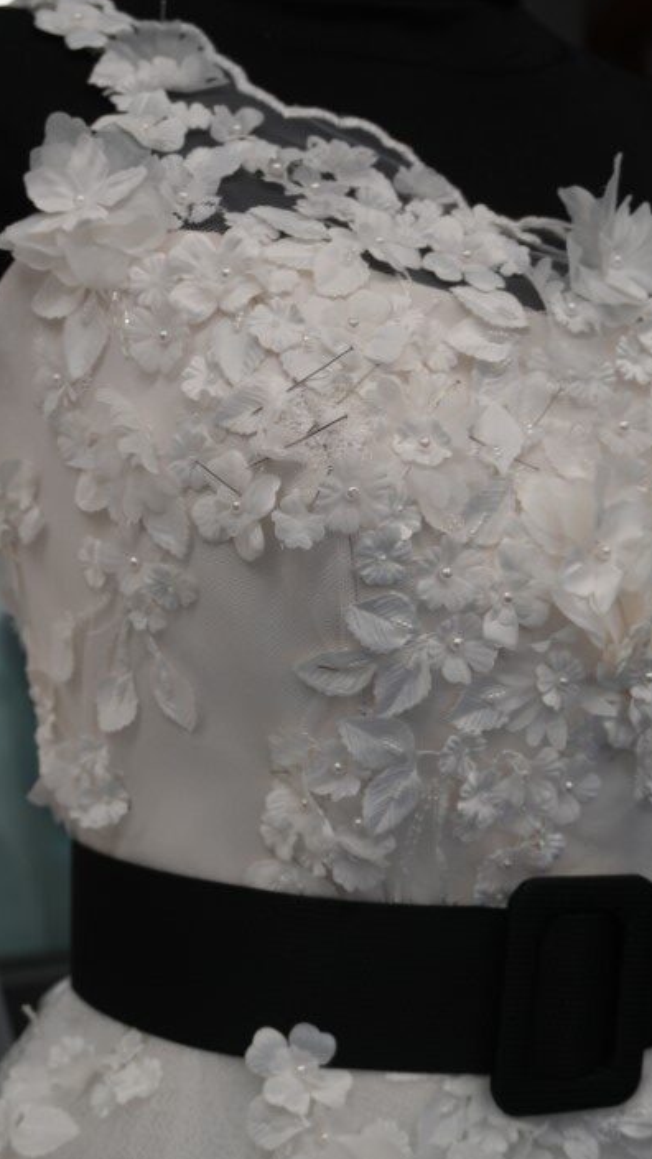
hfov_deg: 26.5
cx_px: 282
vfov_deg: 45.5
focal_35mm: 45
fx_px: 1383
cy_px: 578
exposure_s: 1/60
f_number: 4.5
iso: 160
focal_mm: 28
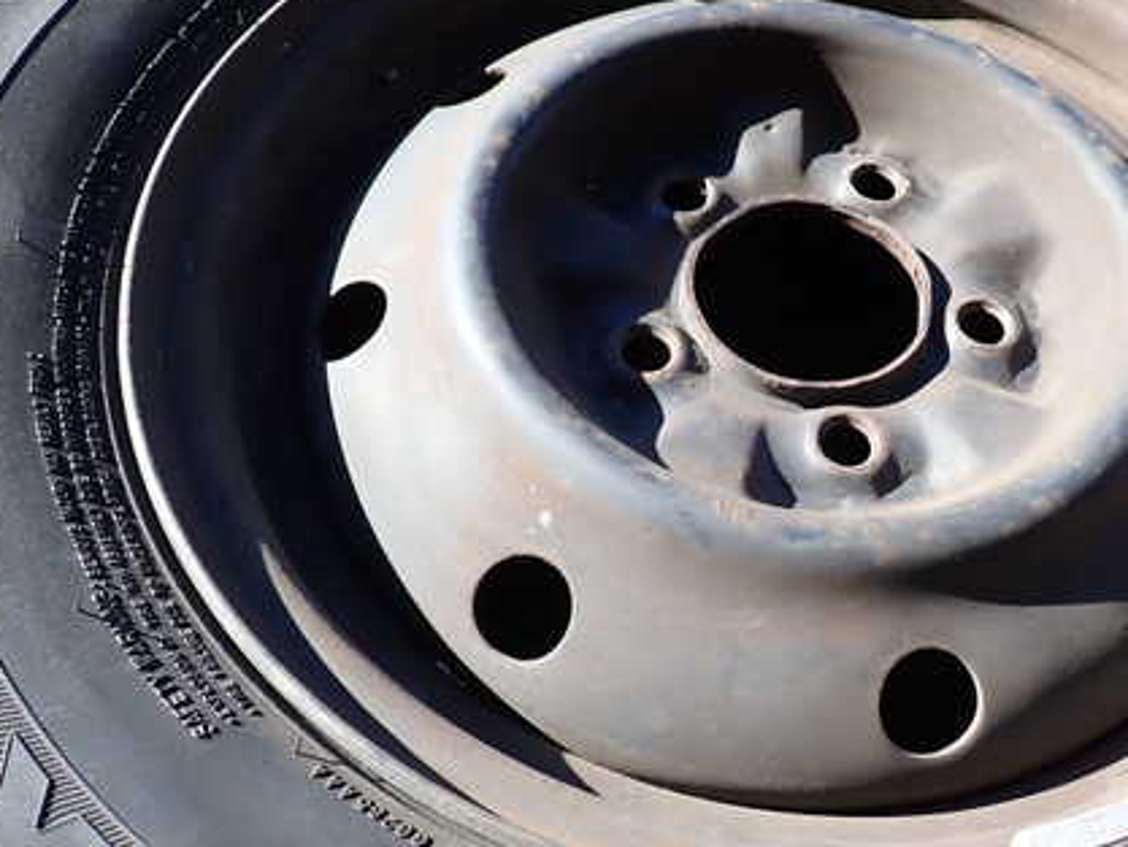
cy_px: 395
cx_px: 771
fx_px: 1173
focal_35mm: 36
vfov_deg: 39.7
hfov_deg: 50.2
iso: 100
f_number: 2.8
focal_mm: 4.5
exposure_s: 1/320
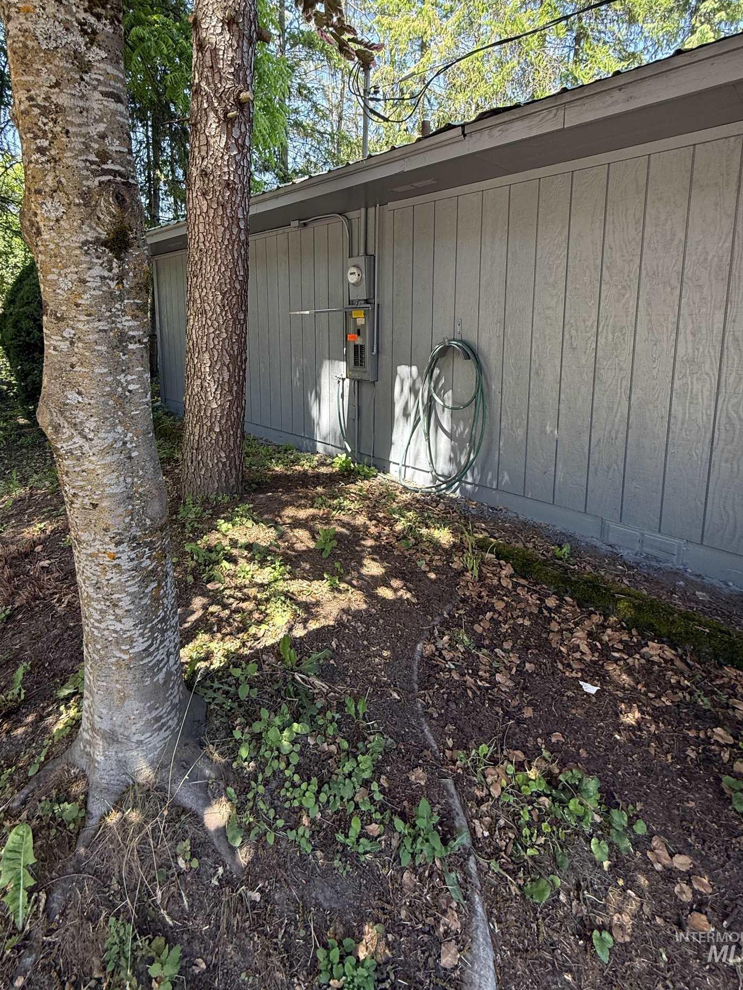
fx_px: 486
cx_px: 345
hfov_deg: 74.6
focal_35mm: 17
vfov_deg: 89.7
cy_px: 390
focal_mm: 2.22
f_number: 2.2
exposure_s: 1/99
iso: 64
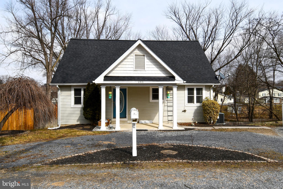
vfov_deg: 67.4
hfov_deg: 90.0
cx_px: 142
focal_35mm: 18
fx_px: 141
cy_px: 94
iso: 100
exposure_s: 1/250
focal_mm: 12
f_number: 10
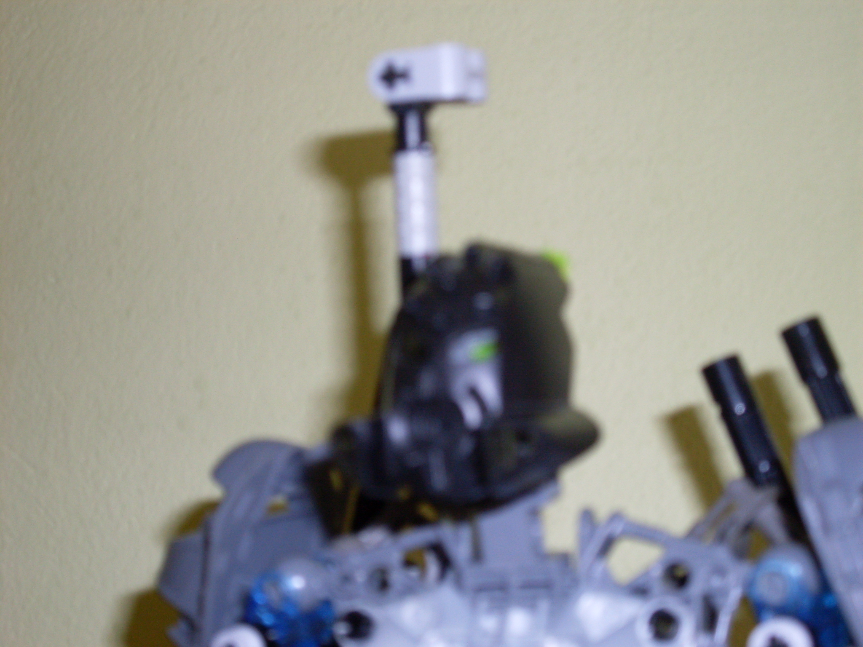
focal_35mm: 71
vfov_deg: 20.7
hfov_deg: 27.4
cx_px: 432
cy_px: 324
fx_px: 1770
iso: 100
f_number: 3.7
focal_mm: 11.7
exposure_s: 1/45
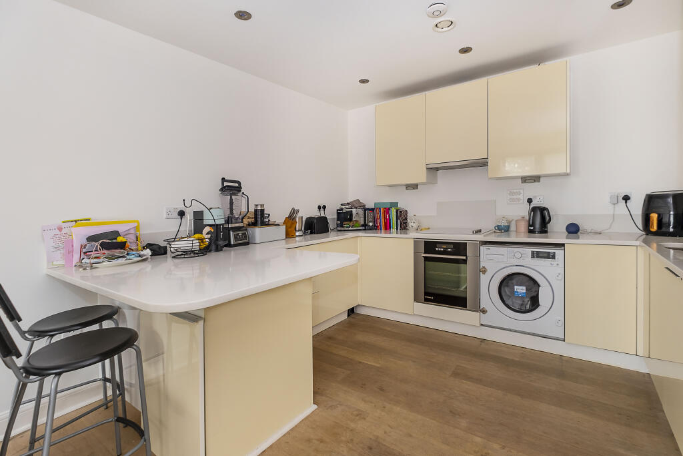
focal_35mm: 15
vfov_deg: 77.3
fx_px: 285
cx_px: 342
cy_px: 228
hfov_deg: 100.4
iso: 500
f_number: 4
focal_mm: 10
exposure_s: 1/60
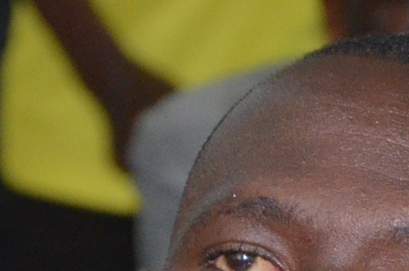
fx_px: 12770
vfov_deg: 1.2
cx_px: 423
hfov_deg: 1.8
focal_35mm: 1127
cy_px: 817
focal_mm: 105
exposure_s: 1/60
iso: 1250
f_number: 5.6
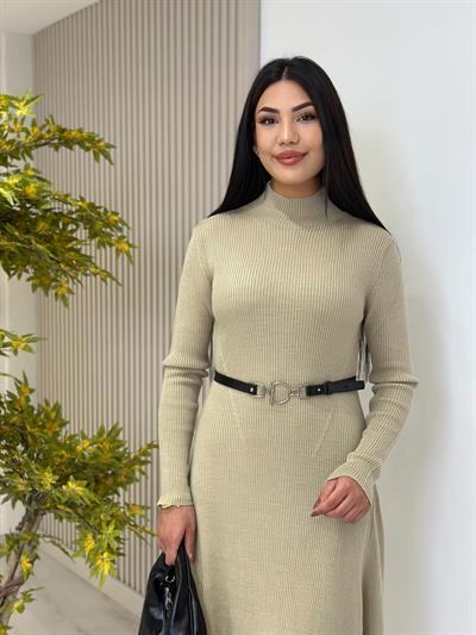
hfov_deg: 30.3
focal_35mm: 48
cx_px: 238
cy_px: 318
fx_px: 880
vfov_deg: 39.6
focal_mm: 6.86
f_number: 1.78
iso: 64
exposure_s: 1/124
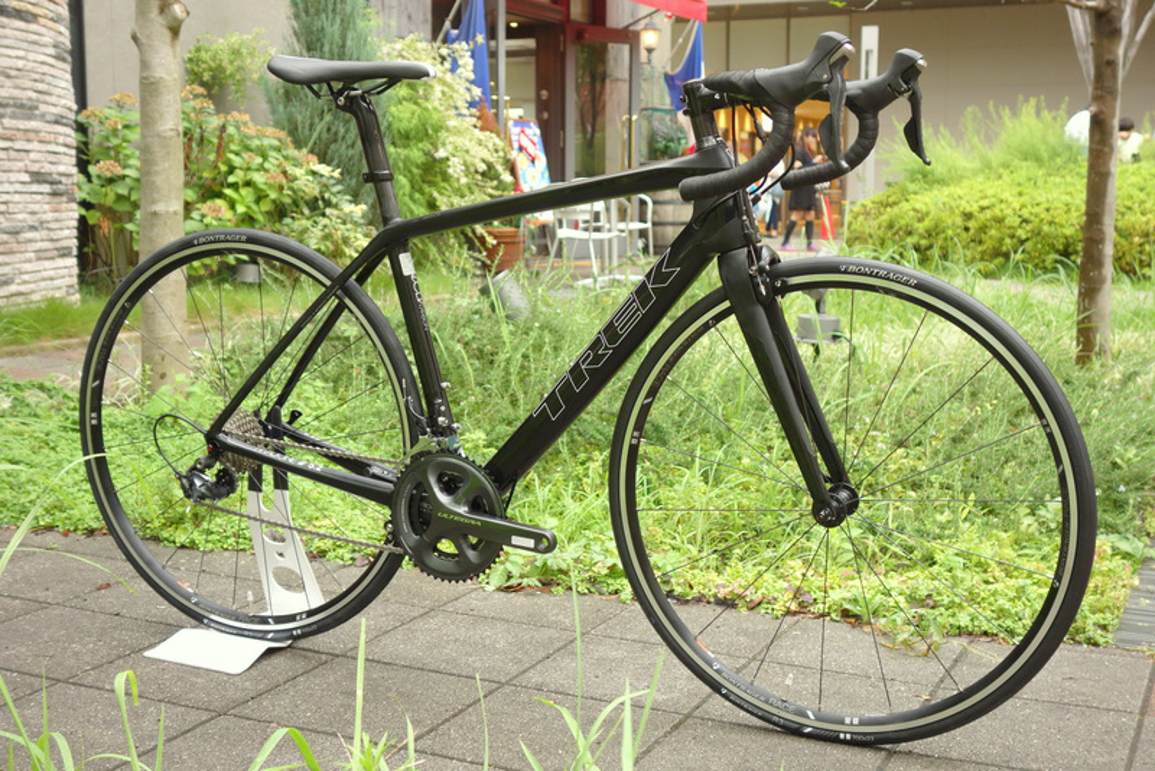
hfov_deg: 41.1
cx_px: 578
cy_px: 386
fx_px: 1540
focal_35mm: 48
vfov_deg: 28.1
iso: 800
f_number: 3.2
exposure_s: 1/125
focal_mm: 17.8
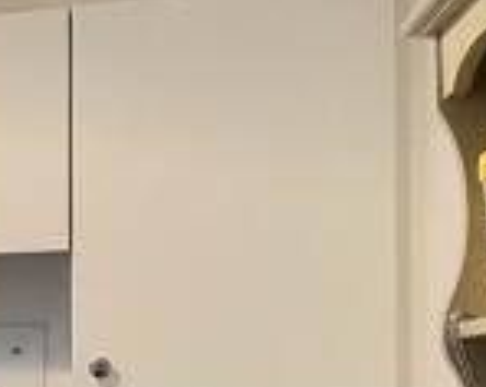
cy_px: 361
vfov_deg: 17.1
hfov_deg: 15.6
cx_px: -571
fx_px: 1264
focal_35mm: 88
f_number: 2.2
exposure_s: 1/60.2
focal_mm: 2.2
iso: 400
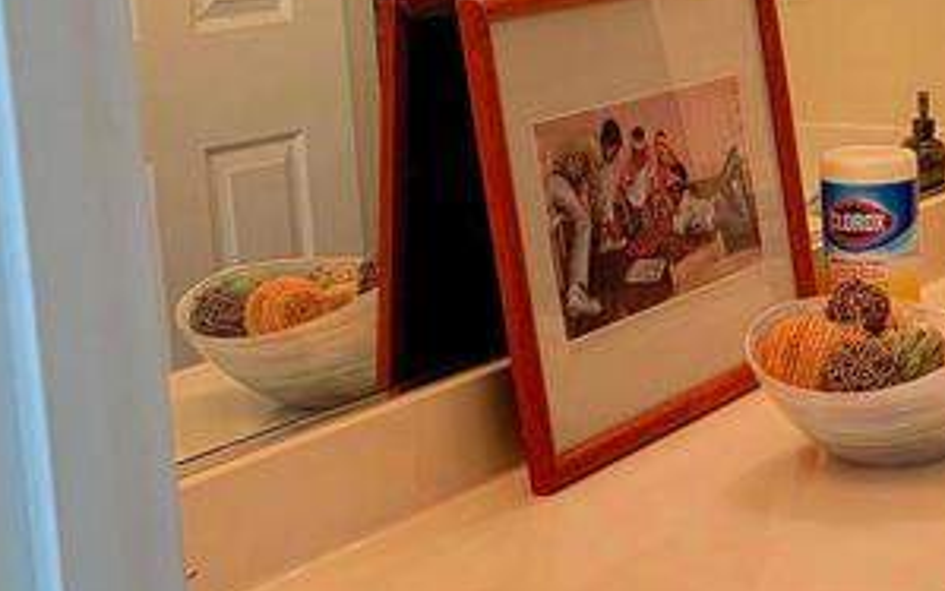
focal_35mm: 92
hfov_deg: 20.9
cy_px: 190
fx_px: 2370
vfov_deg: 14.2
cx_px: 1160
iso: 64
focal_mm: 6.7
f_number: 1.8
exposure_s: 1/50
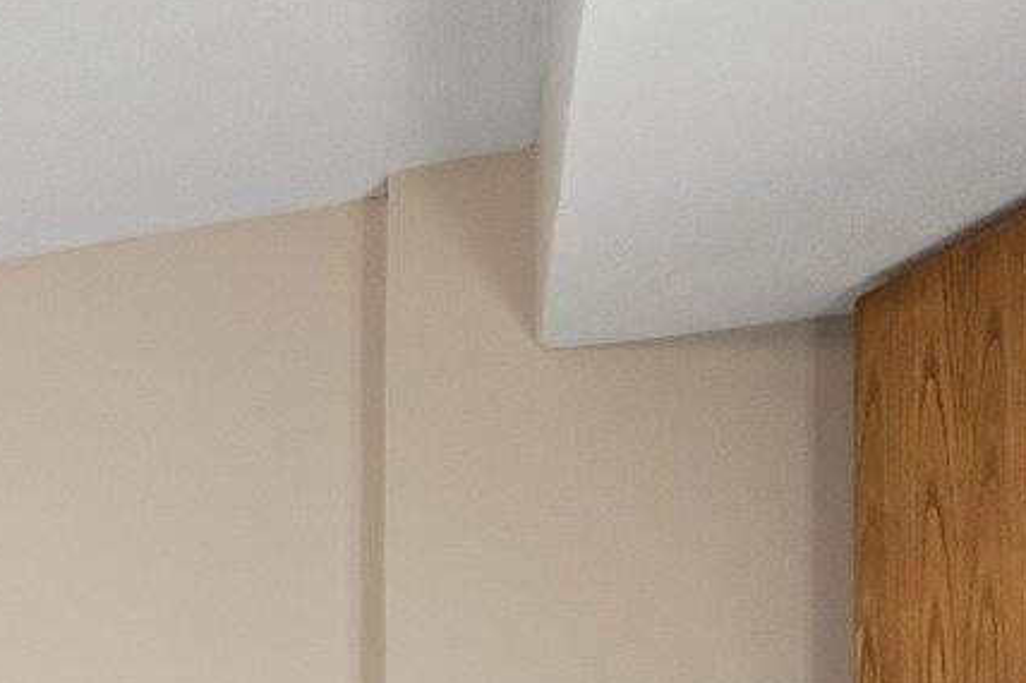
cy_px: 893
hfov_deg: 21.3
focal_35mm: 67
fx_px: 1909
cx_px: -765
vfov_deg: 18.8
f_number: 6.3
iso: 500
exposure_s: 1/15
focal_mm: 14
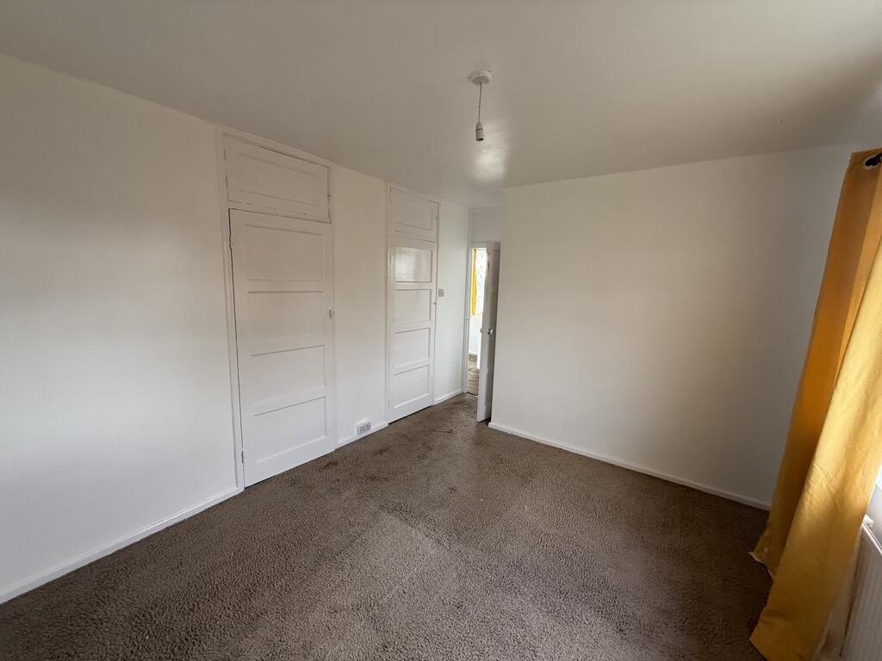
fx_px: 357
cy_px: 330
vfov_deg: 85.7
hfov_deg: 102.1
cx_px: 441
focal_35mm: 14
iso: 200
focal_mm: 2.22
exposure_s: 1/99
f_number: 2.2
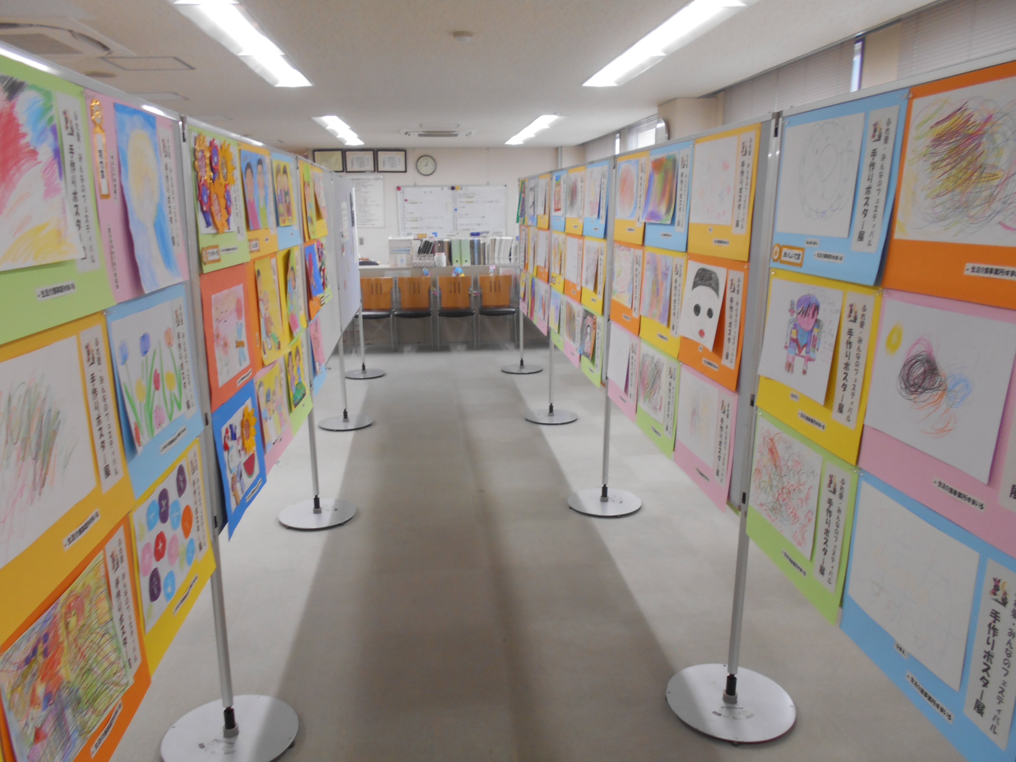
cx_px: 508
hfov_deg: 67.3
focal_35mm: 26
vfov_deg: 53.1
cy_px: 381
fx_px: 763
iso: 140
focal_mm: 4.6
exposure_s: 1/30
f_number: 3.2
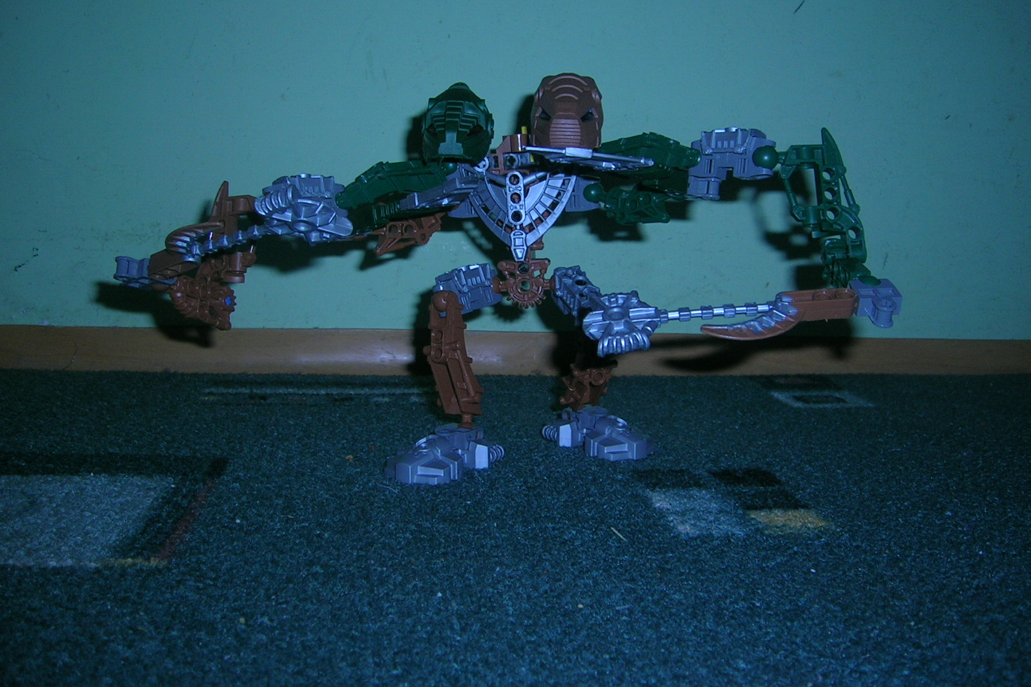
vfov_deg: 35.9
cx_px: 514
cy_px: 297
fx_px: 1059
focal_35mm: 37
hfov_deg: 51.9
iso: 50
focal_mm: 5.4
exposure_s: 1/60.1
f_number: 2.8
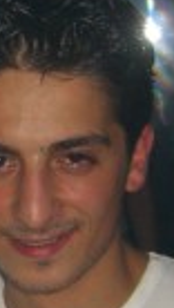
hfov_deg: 6.7
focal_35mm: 180
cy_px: 232
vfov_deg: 11.9
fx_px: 1471
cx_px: -78
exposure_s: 1/60
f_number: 2.8
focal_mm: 7.9
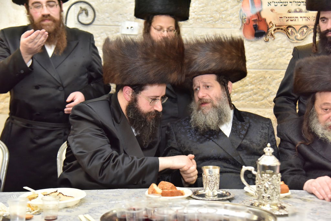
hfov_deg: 39.6
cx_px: 166
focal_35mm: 50
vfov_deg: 27.0
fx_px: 460
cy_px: 110
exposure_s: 1/160
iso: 2000
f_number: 4
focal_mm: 50
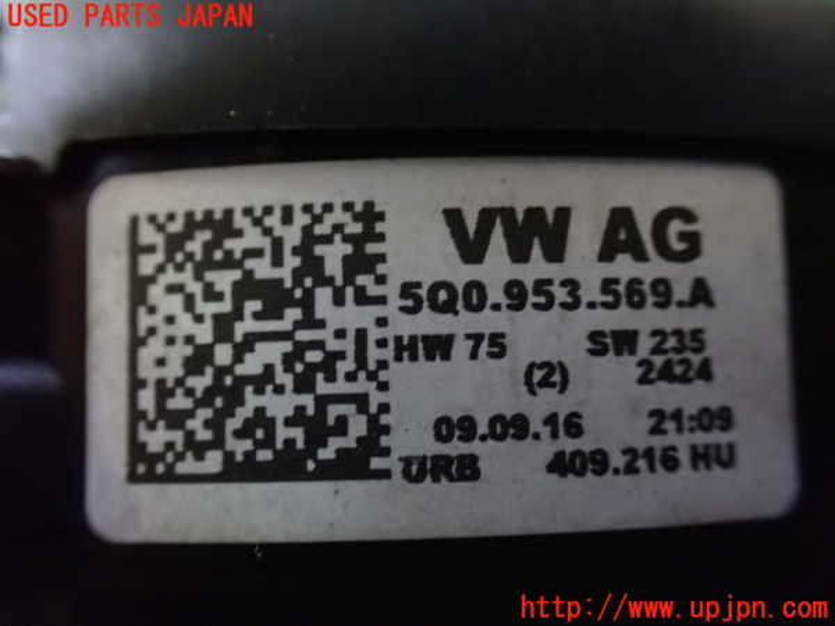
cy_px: 313
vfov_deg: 46.8
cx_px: 418
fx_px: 724
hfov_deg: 60.0
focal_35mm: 30
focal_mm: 5.4
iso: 1600
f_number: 2.3
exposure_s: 1/30
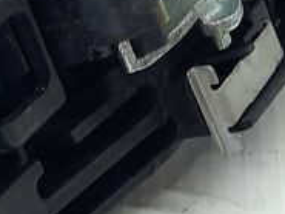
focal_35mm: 162
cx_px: -52
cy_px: -45
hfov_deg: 11.9
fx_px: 1335
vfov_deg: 9.1
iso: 64
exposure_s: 1/50
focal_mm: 4.6
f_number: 2
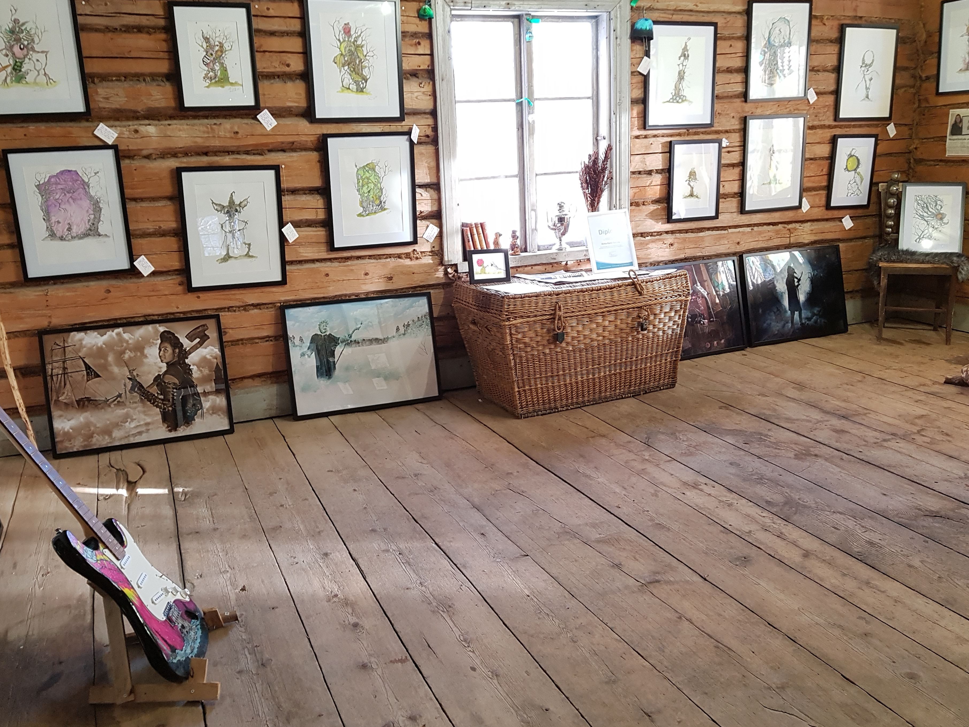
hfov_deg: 61.6
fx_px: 812
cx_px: 467
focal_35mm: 29
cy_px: 345
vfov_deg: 48.2
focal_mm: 4.2
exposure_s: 1/25
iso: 160
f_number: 1.7
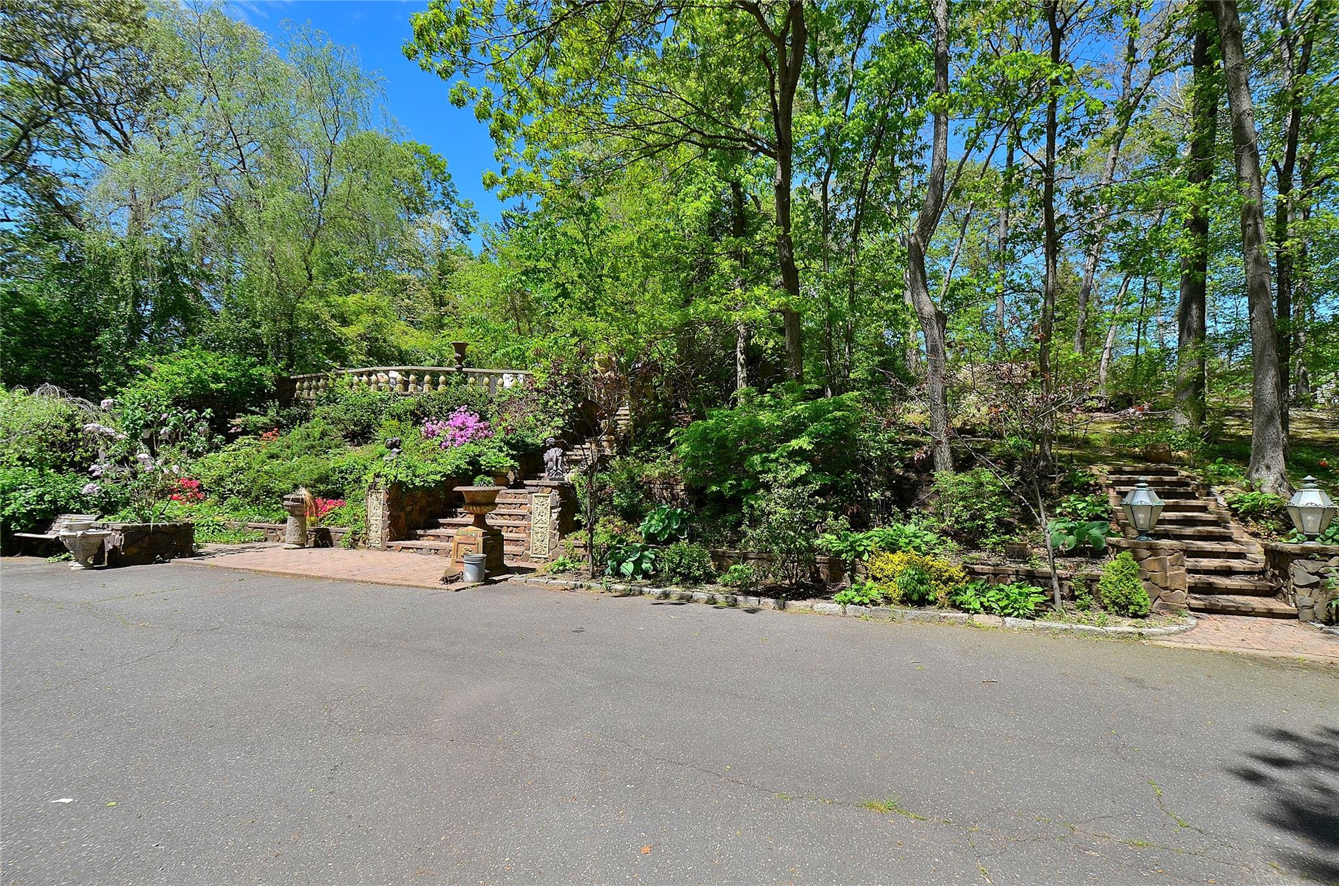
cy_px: 443
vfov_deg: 77.1
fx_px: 557
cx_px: 670
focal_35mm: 15
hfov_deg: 100.5
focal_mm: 10
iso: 180
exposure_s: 1/250
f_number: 8
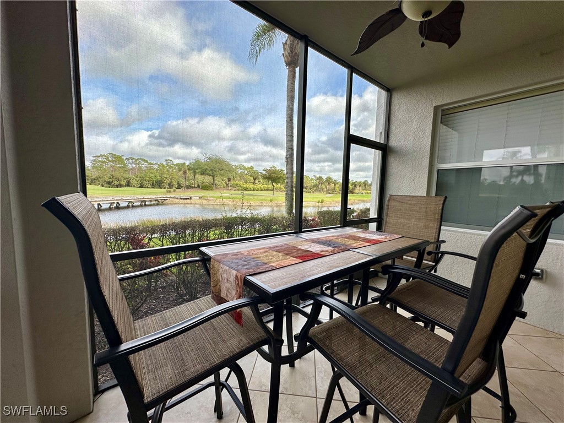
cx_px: 282
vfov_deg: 85.7
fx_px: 228
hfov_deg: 102.1
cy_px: 212
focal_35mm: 14
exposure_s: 1/383
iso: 40
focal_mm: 2.22
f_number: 2.2
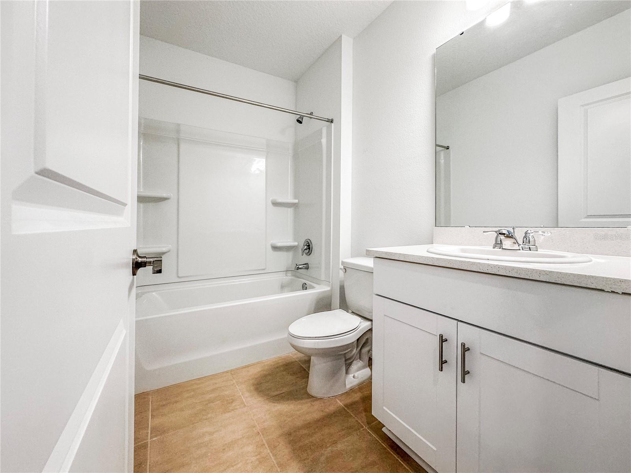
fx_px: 255
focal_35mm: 14
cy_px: 236
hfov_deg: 102.1
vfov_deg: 85.7
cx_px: 316
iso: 100
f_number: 2.2
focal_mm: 2.22
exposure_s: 1/120
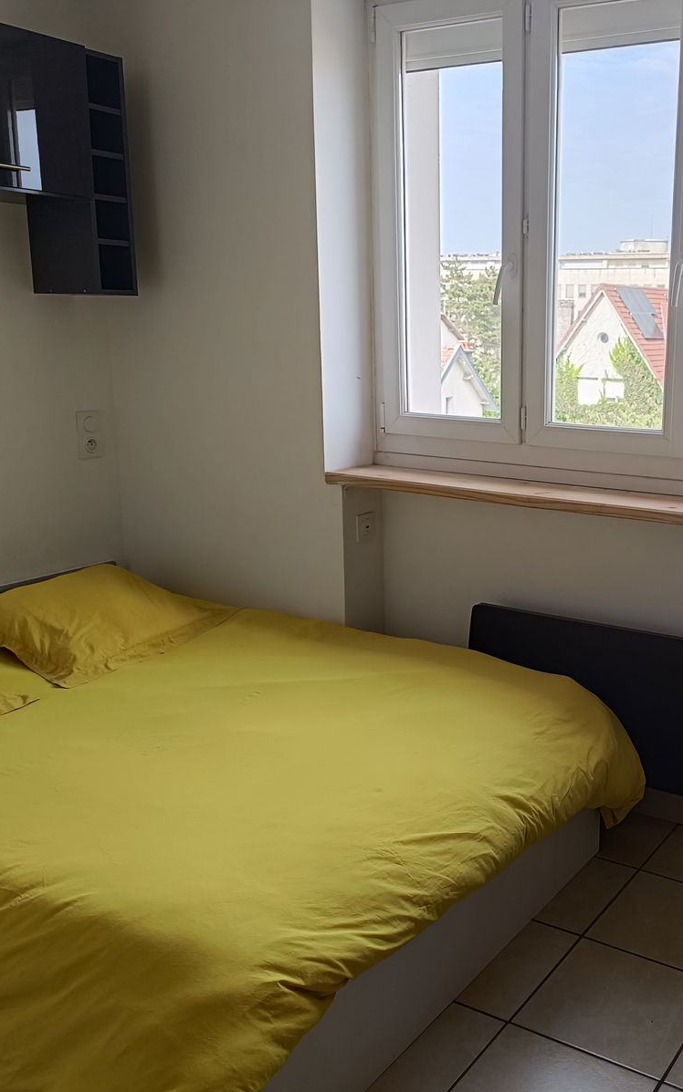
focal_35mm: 34
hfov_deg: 36.1
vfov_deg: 56.7
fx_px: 1013
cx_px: 544
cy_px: 546
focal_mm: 6.14
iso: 117
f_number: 1.65
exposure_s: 1/100
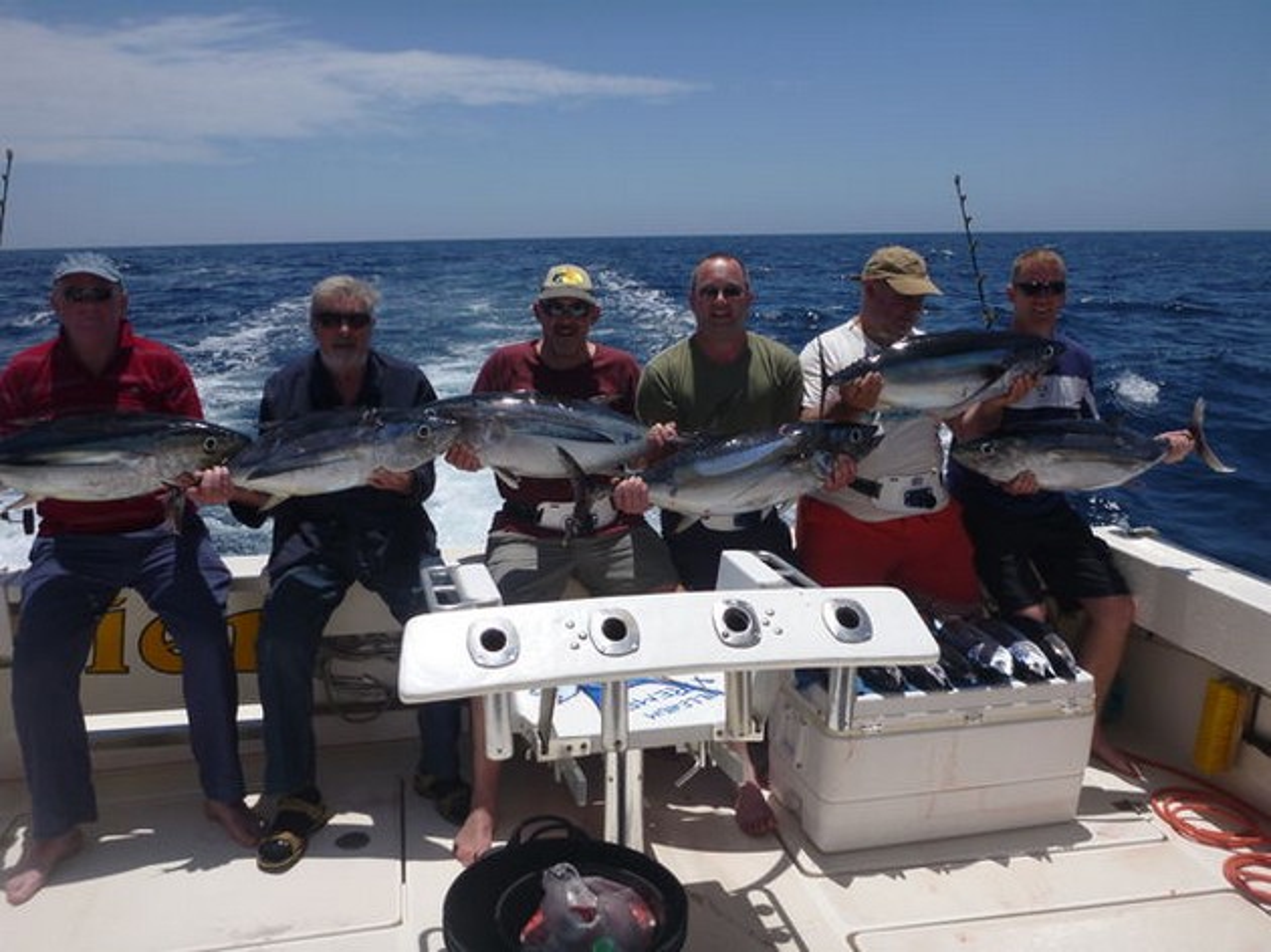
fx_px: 1028
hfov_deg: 63.5
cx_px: 636
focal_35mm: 28
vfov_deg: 49.7
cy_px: 476
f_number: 10
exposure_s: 1/250
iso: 100
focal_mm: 4.9
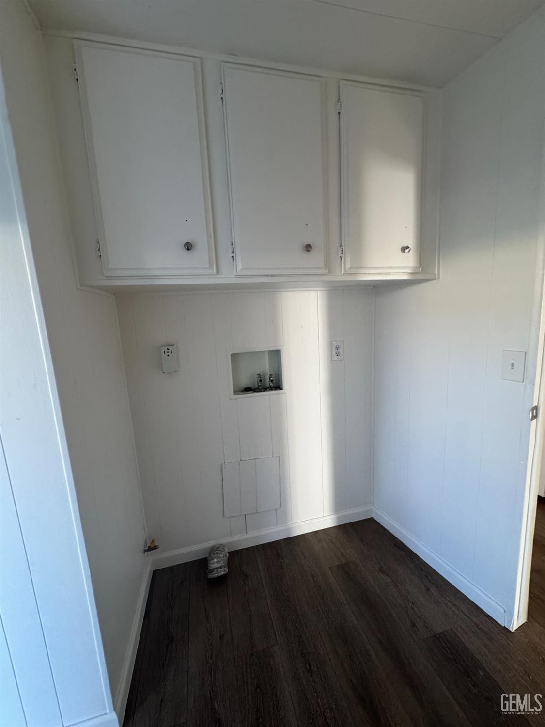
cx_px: 272
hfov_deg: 85.7
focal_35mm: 14
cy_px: 364
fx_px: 294
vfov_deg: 102.1
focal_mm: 2.22
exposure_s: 1/83
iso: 320
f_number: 2.2
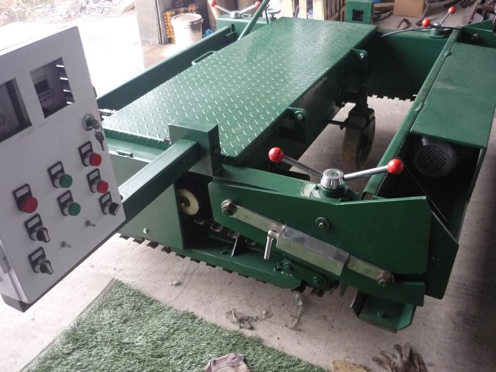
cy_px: 186
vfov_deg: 42.9
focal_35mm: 33
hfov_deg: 55.4
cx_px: 248
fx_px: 473
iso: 400
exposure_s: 1/30
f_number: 2.8
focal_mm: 5.5
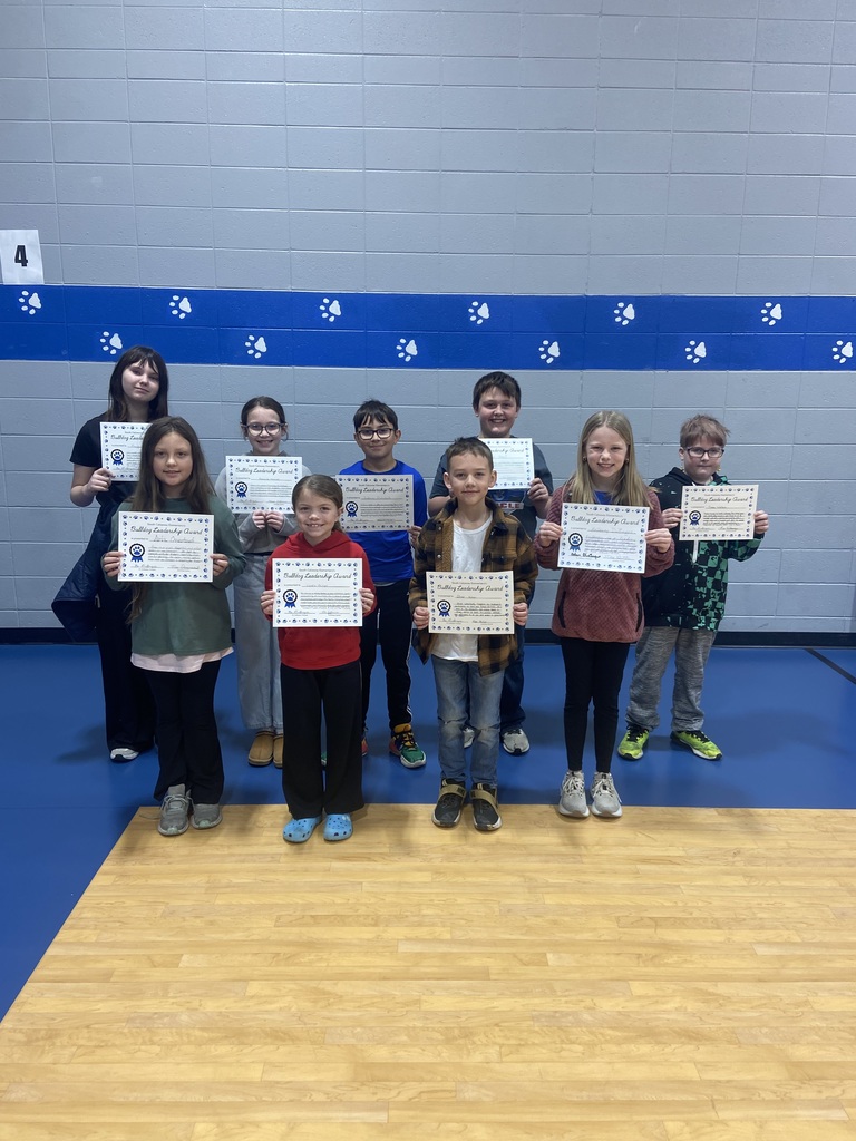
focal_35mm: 26
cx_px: 428
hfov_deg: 53.1
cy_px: 570
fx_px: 857
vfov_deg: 67.3
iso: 64
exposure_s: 1/60
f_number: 1.8
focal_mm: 4.25
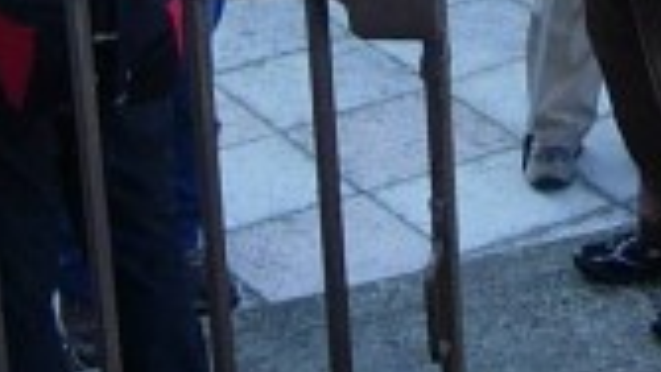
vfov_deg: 6.0
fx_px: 3471
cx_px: 629
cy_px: -368
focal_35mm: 198
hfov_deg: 10.8
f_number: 2.8
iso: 64
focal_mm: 7.8
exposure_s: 1/140
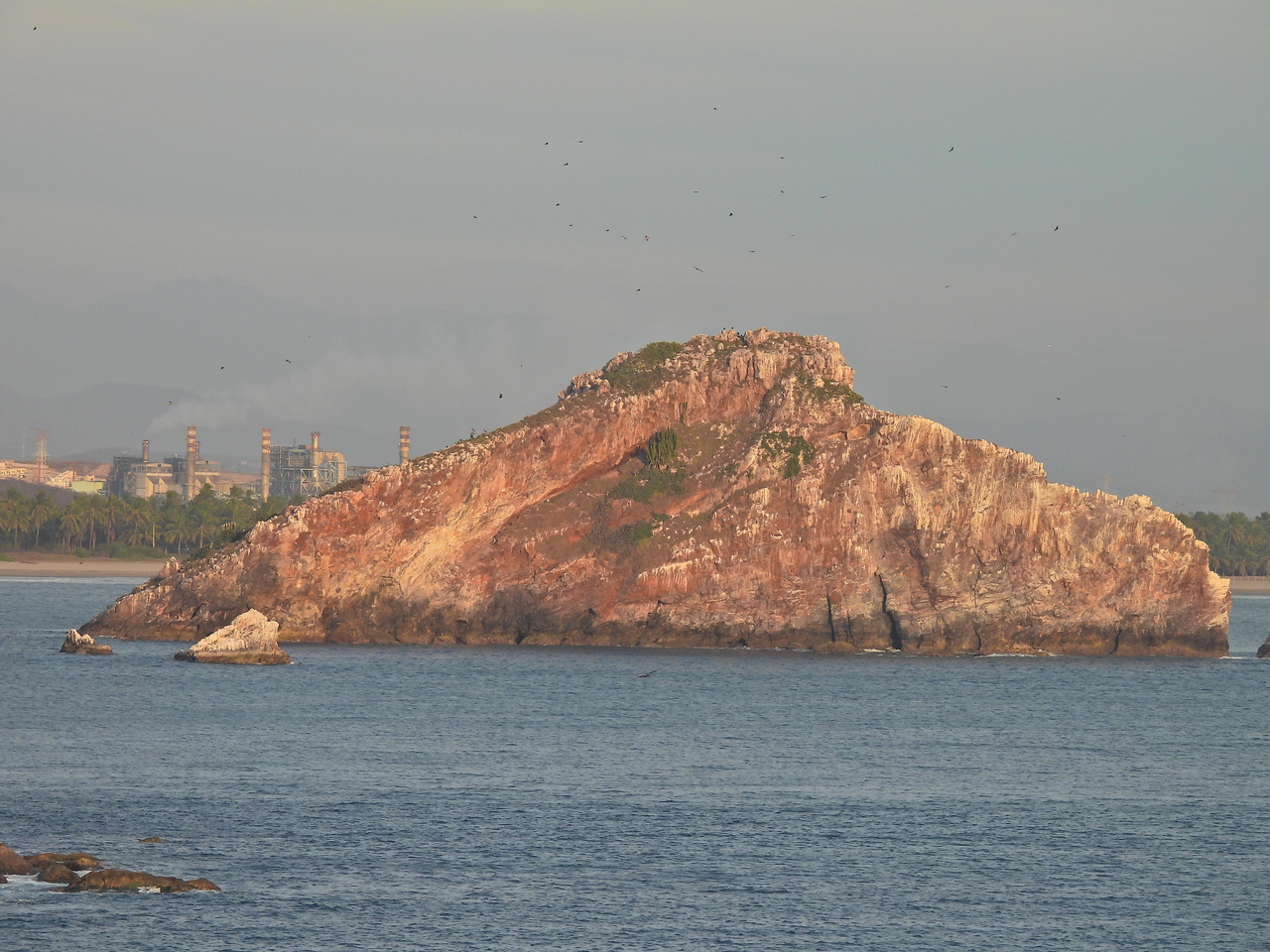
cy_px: 476
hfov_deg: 6.6
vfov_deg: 5.0
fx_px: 11006
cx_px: 635
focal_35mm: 300
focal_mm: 53.5
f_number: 5
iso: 100
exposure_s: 1/320
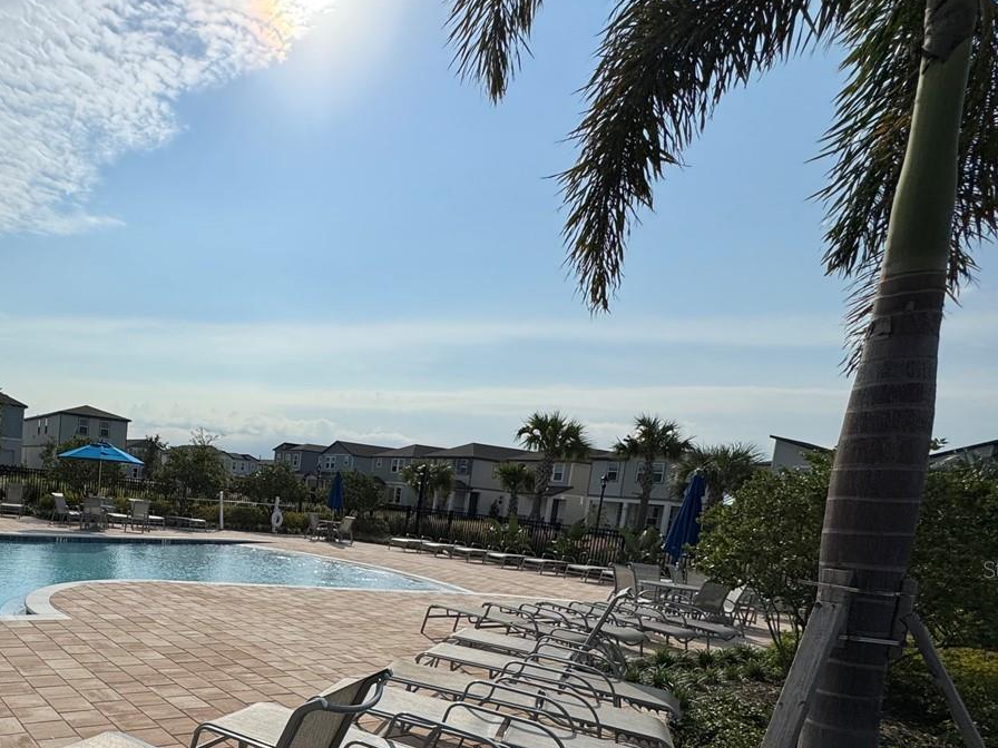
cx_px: 197
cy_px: 569
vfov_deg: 52.3
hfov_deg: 63.3
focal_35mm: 25
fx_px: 721
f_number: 2.2
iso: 40
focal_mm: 2.22
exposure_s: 1/7299
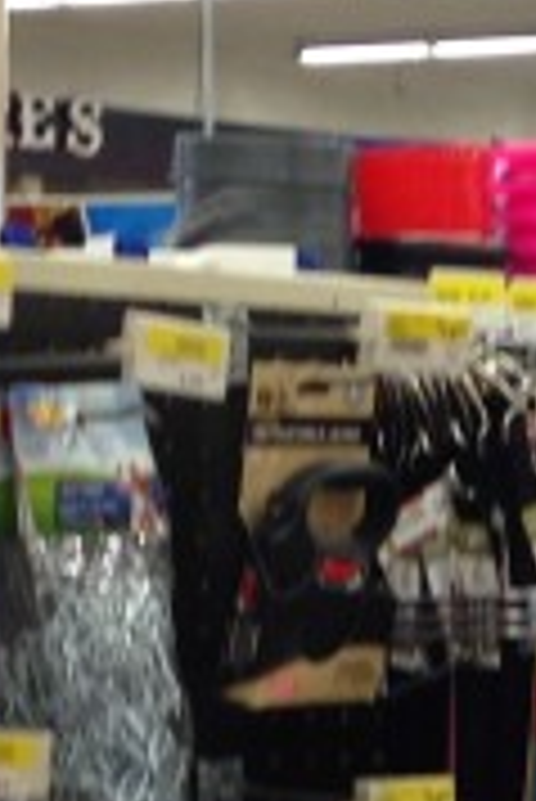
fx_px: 4391
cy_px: 1058
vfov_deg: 10.2
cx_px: 797
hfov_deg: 6.9
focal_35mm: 197
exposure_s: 1/20
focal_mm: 4.12
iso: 64
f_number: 2.4
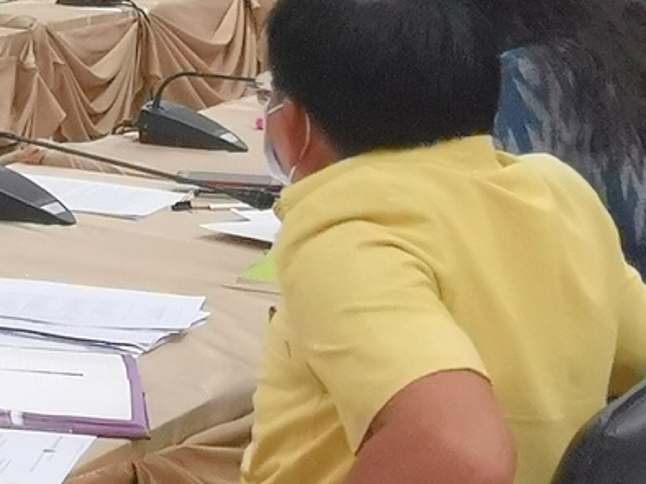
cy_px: -33
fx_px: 2425
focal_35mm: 130
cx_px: -561
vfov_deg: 11.3
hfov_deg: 13.4
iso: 320
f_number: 2.2
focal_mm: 2.35
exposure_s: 1/100
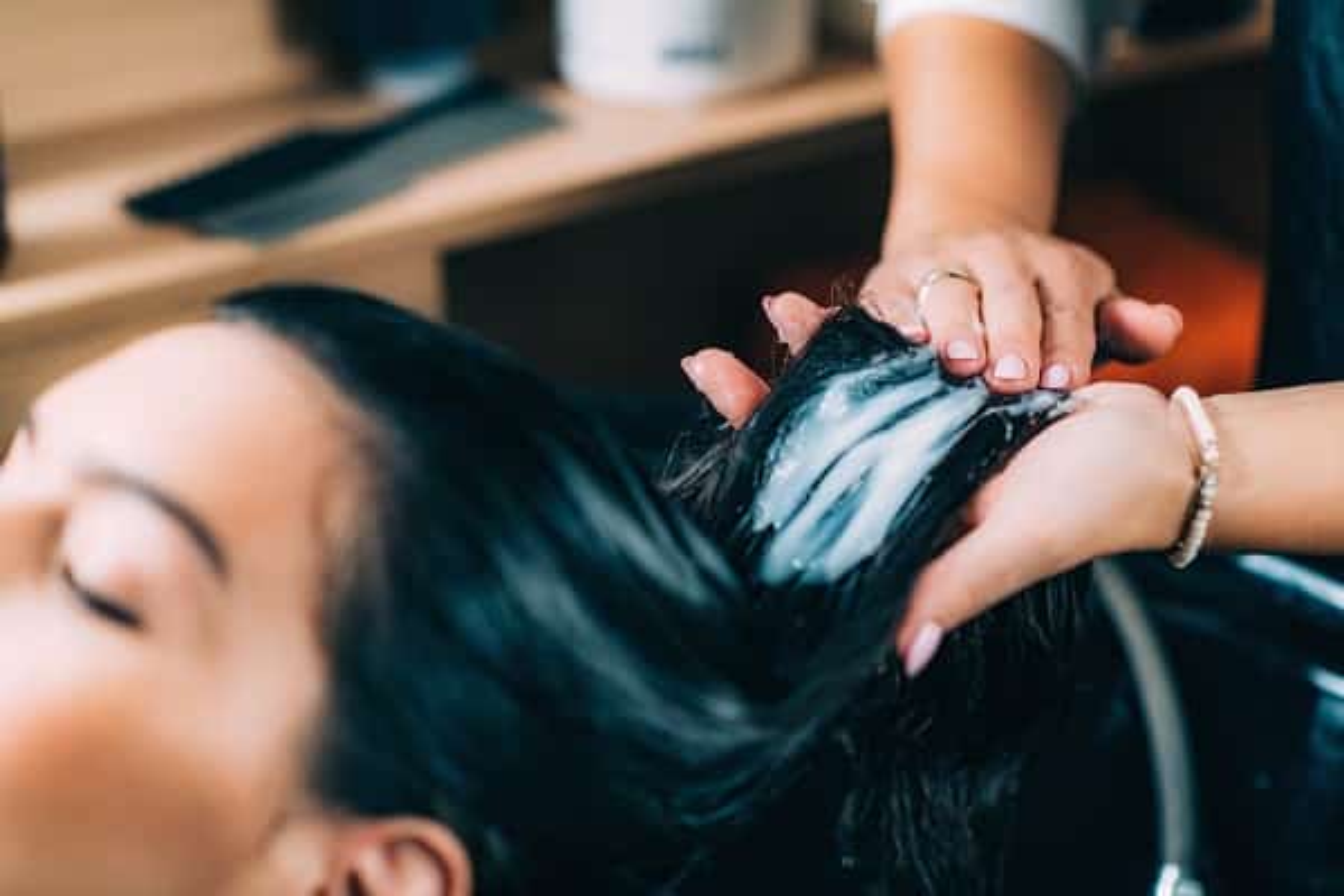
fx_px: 3173
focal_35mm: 85
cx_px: 672
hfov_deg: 23.9
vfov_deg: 16.1
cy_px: 448
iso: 64
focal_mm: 85
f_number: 2.5
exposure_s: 1/200
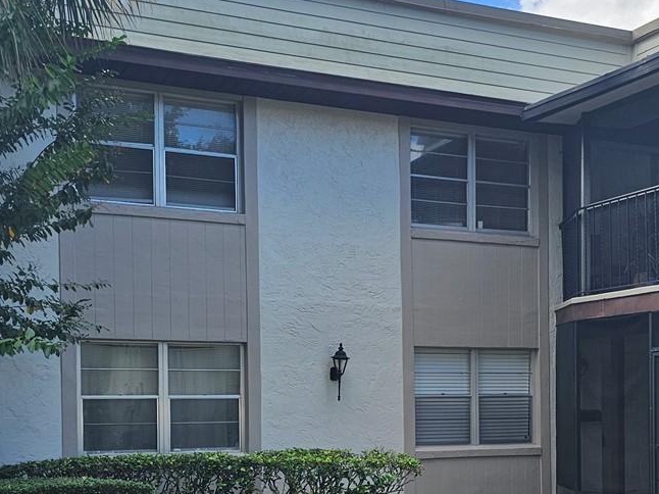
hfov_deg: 33.6
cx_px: 410
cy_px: 412
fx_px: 1085
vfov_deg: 25.1
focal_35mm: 57
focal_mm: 6.3
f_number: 1.7
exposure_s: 1/719
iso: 25
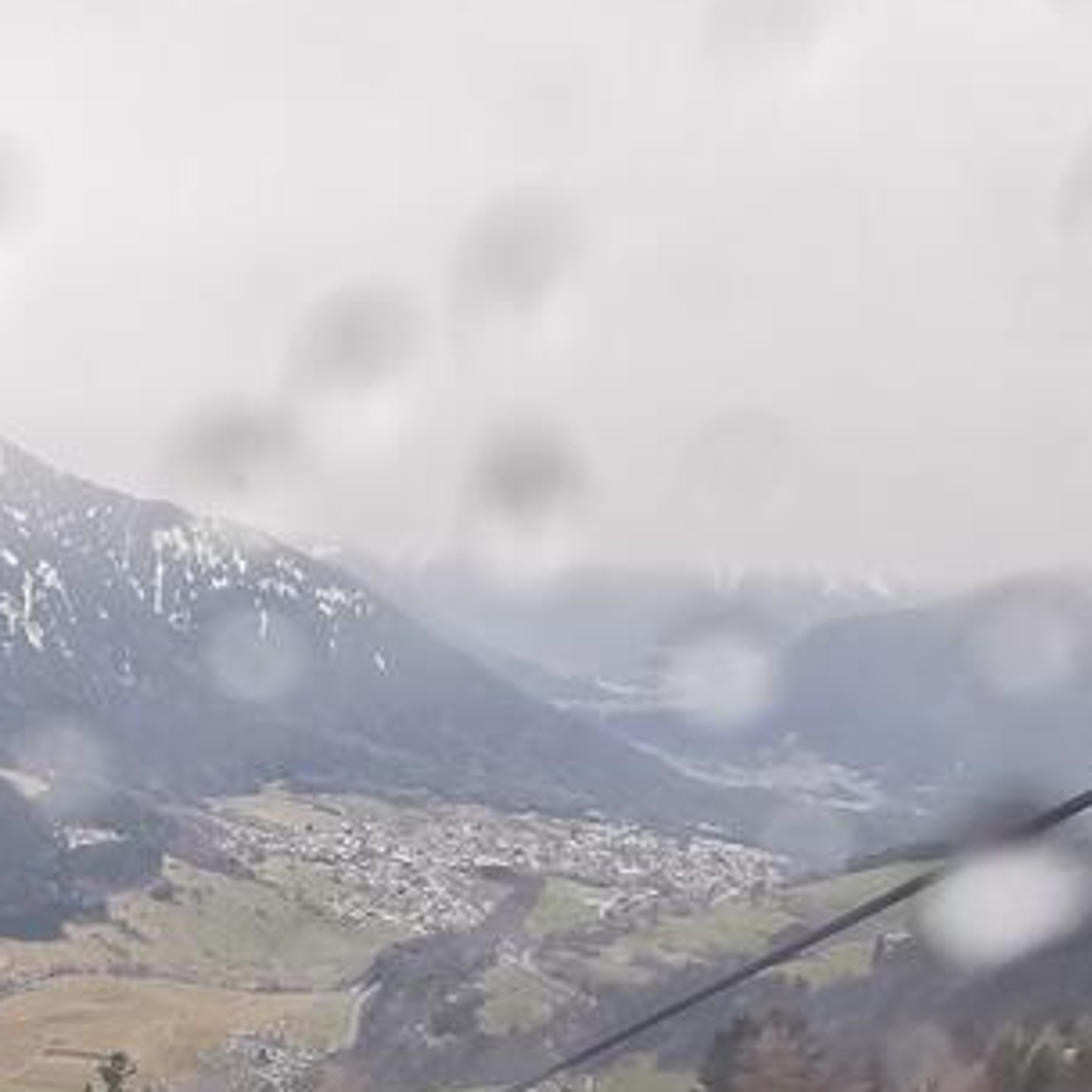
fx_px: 1820
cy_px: 885
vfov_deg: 32.4
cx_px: -251
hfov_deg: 28.6
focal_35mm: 51
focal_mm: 2.26
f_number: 2.2
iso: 50
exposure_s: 1/147
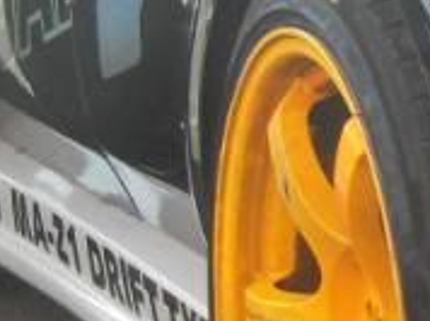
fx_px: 2431
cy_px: 116
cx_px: 1232
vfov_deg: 7.6
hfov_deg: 8.6
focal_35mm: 196
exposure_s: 1/350
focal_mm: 6.3
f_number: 2.8
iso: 80
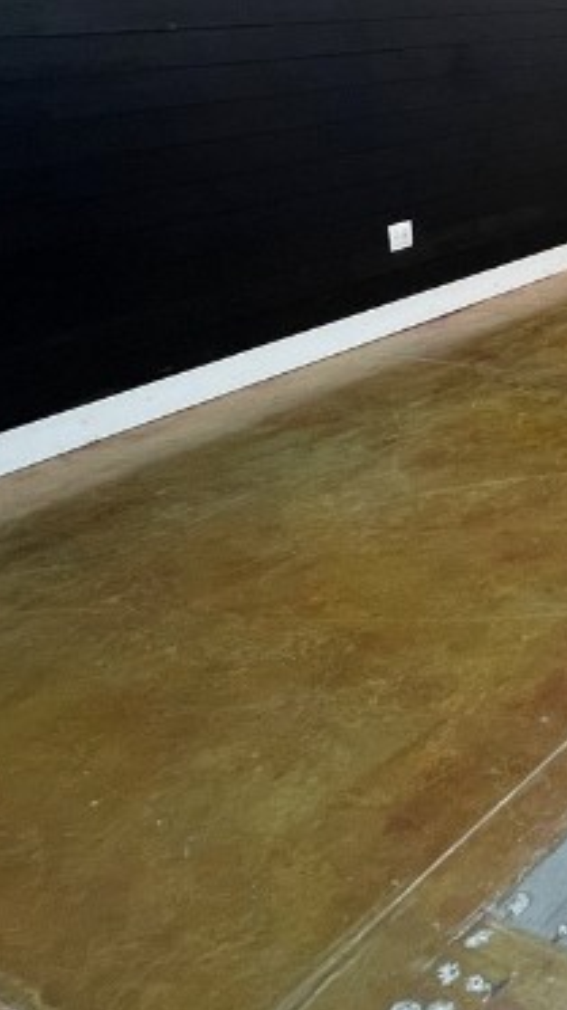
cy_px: 103
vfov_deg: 46.6
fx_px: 1043
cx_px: 882
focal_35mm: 39
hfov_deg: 23.4
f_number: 1.8
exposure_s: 1/60
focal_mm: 1.57
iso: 125
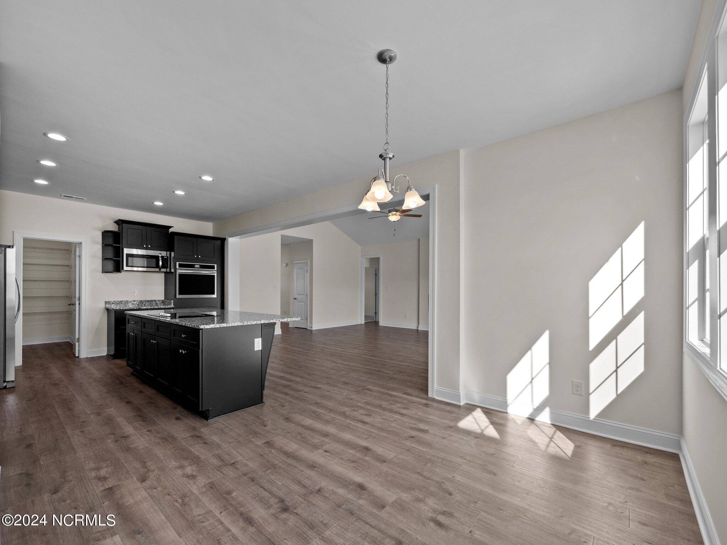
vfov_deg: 85.7
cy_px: 272
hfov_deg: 102.1
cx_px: 364
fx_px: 294
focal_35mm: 14
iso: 400
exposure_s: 1/100
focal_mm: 7
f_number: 4
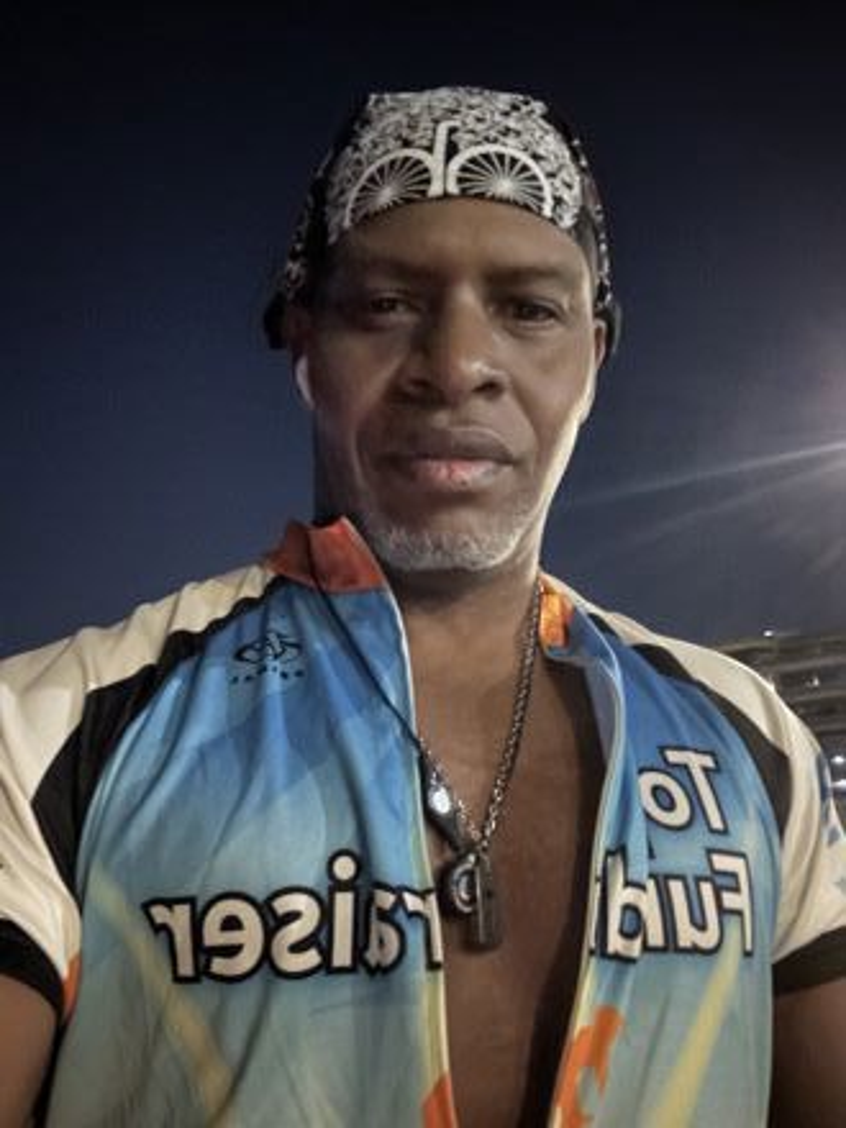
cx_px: 423
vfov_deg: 60.0
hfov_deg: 46.8
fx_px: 978
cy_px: 564
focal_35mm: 30
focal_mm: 2.69
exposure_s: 1/4
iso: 2000
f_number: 1.9
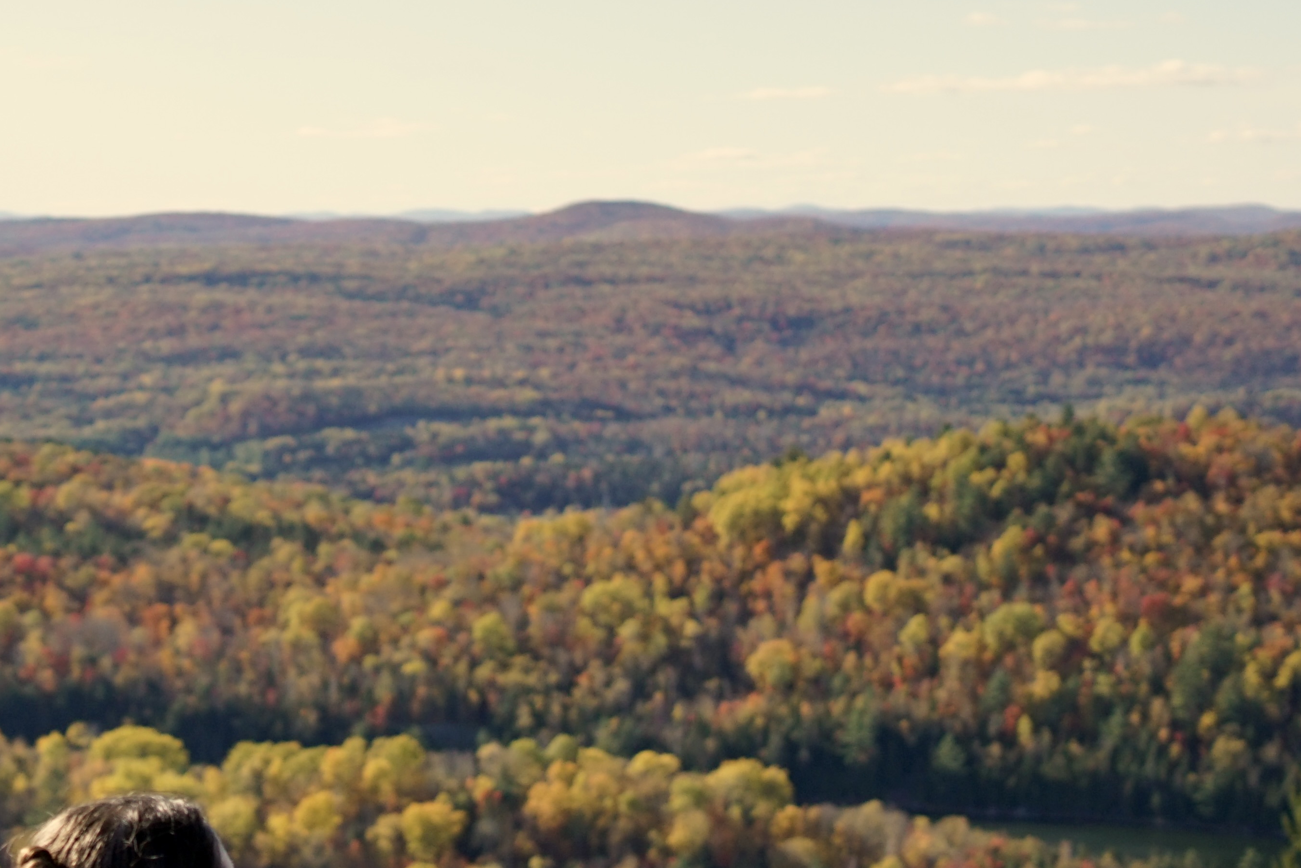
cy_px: 762
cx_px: 237
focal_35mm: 96
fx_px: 3469
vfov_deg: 14.1
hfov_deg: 21.0
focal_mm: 35
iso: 400
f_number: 2.8
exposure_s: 1/5000
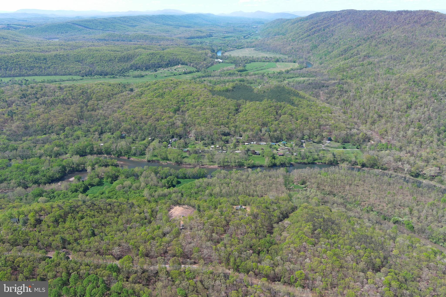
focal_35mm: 29
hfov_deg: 63.7
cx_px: 223
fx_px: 359
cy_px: 148
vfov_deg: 45.0
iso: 100
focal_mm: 10.57
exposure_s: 1/678
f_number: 2.8
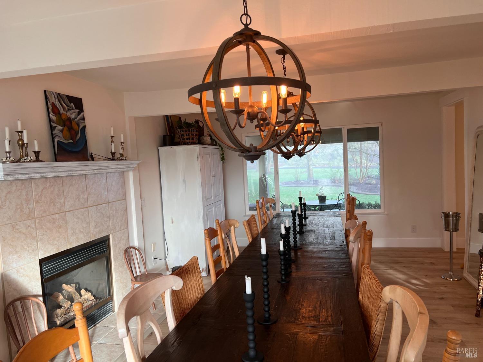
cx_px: 242
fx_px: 363
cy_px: 181
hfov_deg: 67.3
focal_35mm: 26
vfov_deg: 53.1
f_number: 1.5
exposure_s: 1/60
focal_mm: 5.7
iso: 80
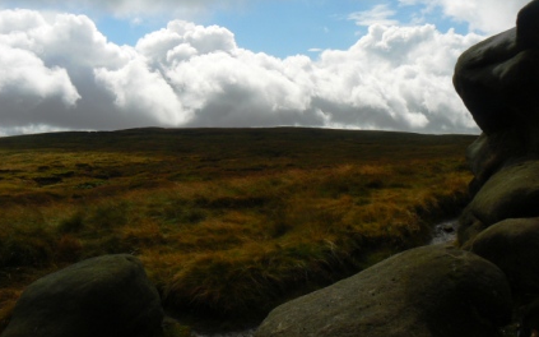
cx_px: 271
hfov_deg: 50.4
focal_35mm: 39
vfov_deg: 32.7
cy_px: 143
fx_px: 573
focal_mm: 6
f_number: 8
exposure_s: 1/800
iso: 80
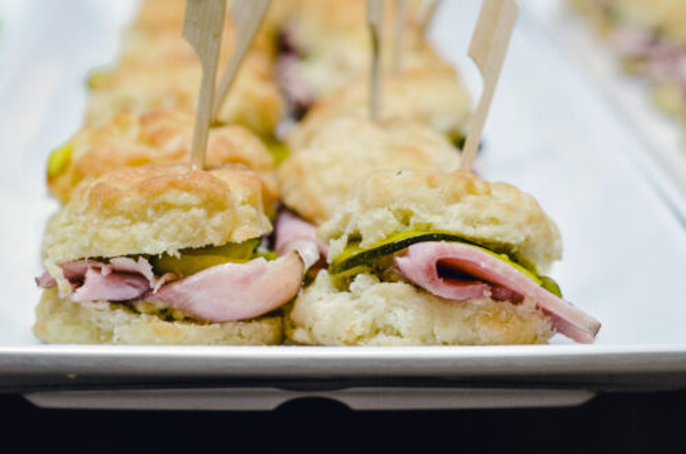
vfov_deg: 18.1
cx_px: 343
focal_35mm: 75
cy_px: 227
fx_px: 1426
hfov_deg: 27.0
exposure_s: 1/125
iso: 1000
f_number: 4
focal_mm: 50
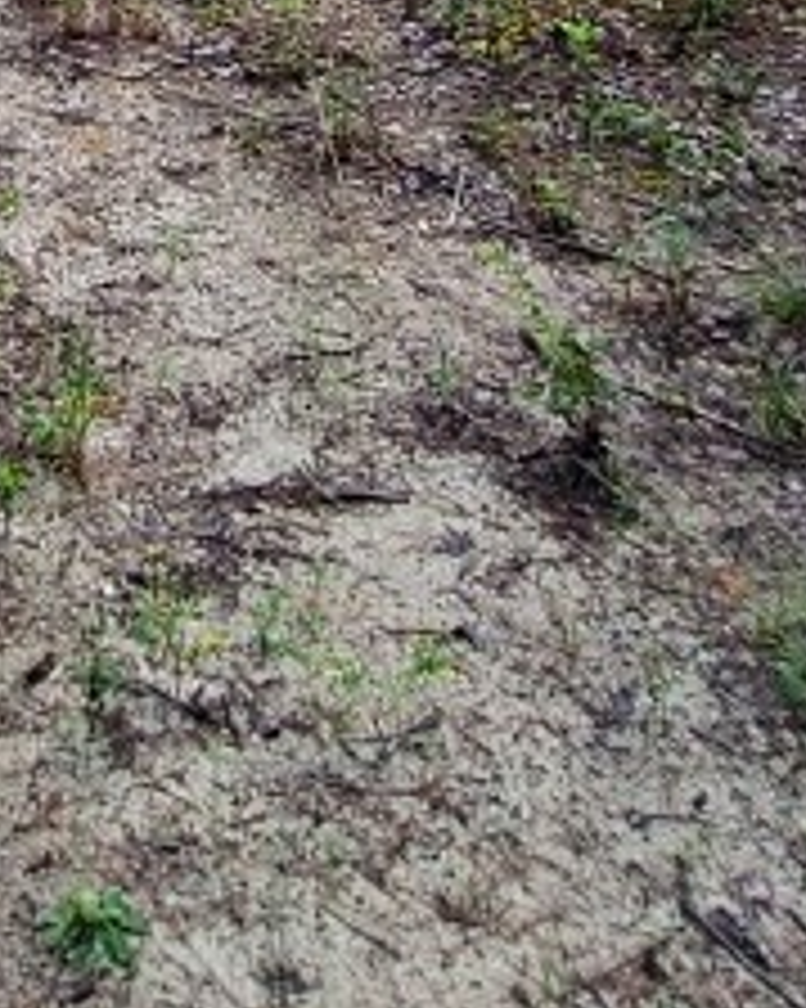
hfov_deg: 24.3
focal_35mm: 58
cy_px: -639
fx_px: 1731
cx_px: -108
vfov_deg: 23.3
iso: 40
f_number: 2.2
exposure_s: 1/857
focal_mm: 1.74
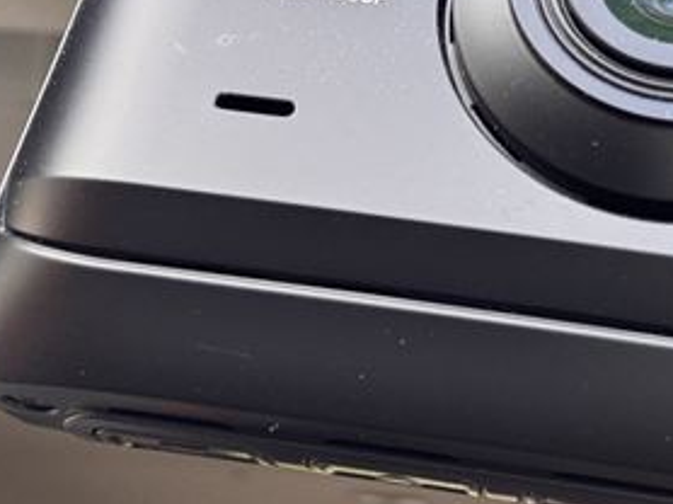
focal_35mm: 53
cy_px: 124
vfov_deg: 27.1
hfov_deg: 35.3
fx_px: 1030
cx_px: 511
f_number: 1.9
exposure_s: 1/116
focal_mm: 2.69
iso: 80
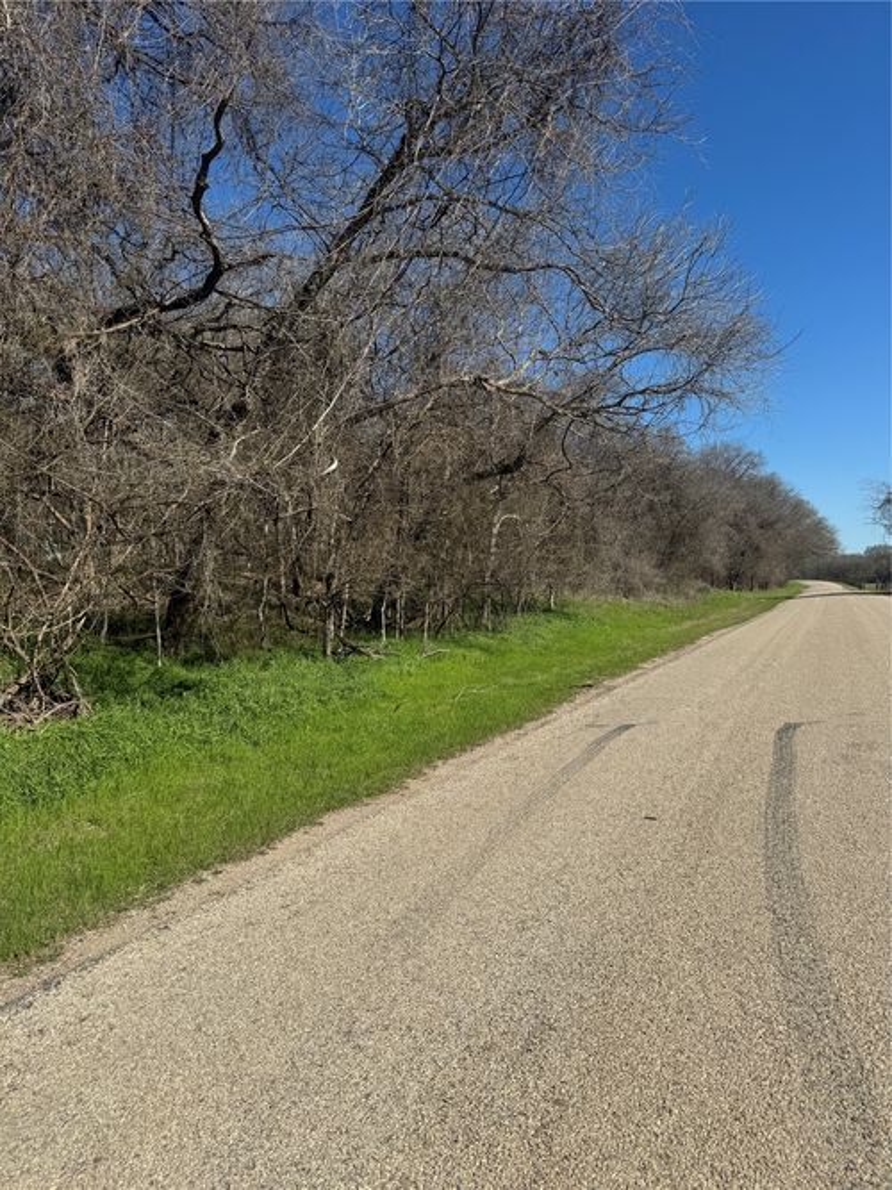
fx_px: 825
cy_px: 595
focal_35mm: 24
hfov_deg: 56.8
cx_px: 446
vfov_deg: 71.6
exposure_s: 1/5814
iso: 80
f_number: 1.78
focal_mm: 6.76
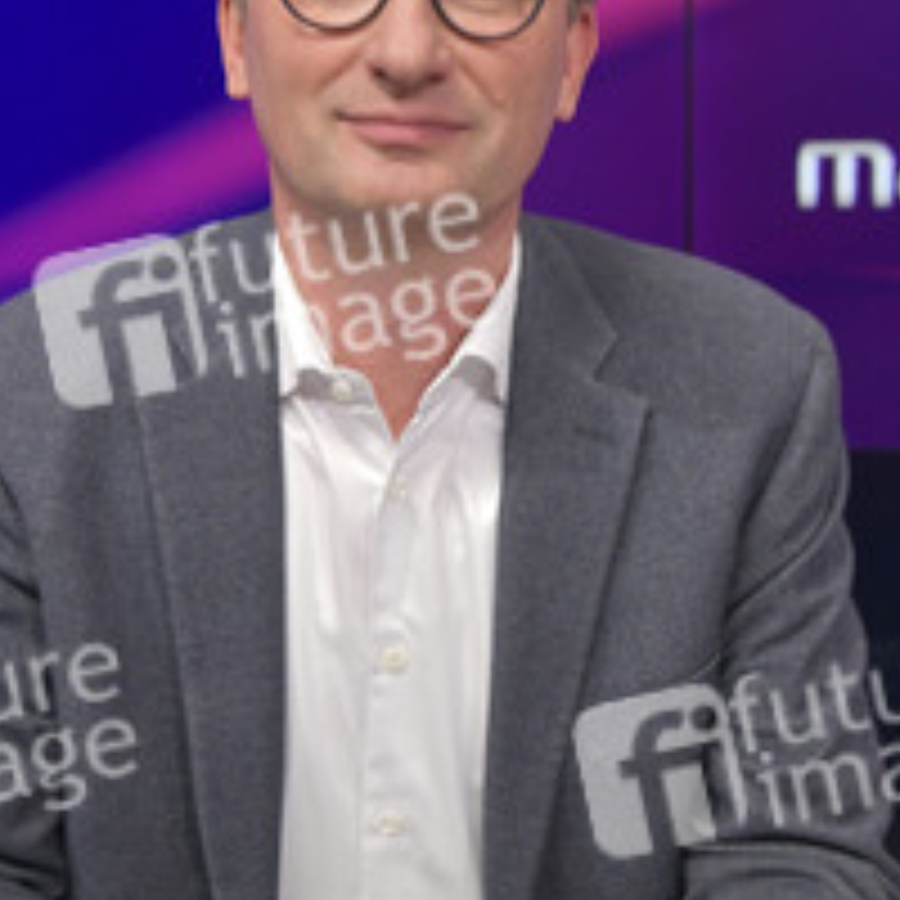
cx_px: 396
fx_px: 1794
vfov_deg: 28.1
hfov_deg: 28.1
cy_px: 526
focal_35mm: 61
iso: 1600
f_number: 5
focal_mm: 36
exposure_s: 1/250
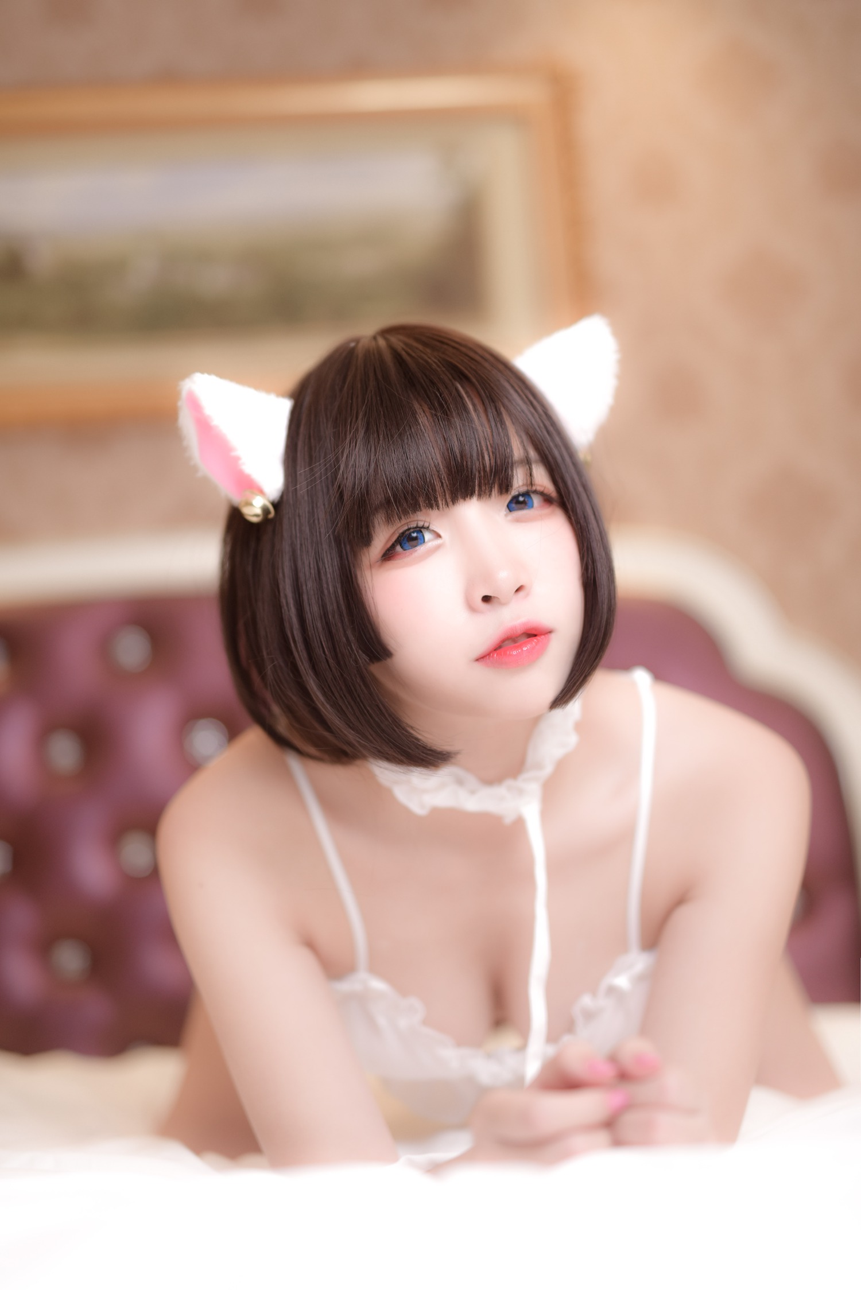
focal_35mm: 50
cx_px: 430
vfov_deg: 39.6
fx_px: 1793
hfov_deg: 27.0
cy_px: 645
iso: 250
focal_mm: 50
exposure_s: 1/200
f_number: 1.4
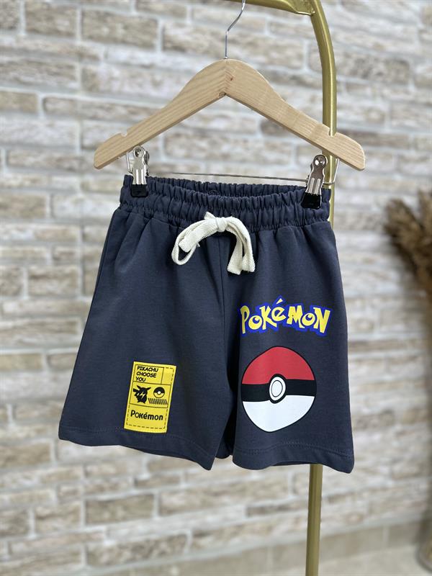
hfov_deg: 56.8
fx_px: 399
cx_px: 216
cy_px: 288
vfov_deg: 71.6
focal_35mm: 24
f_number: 1.78
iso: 80
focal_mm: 6.86
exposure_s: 1/100
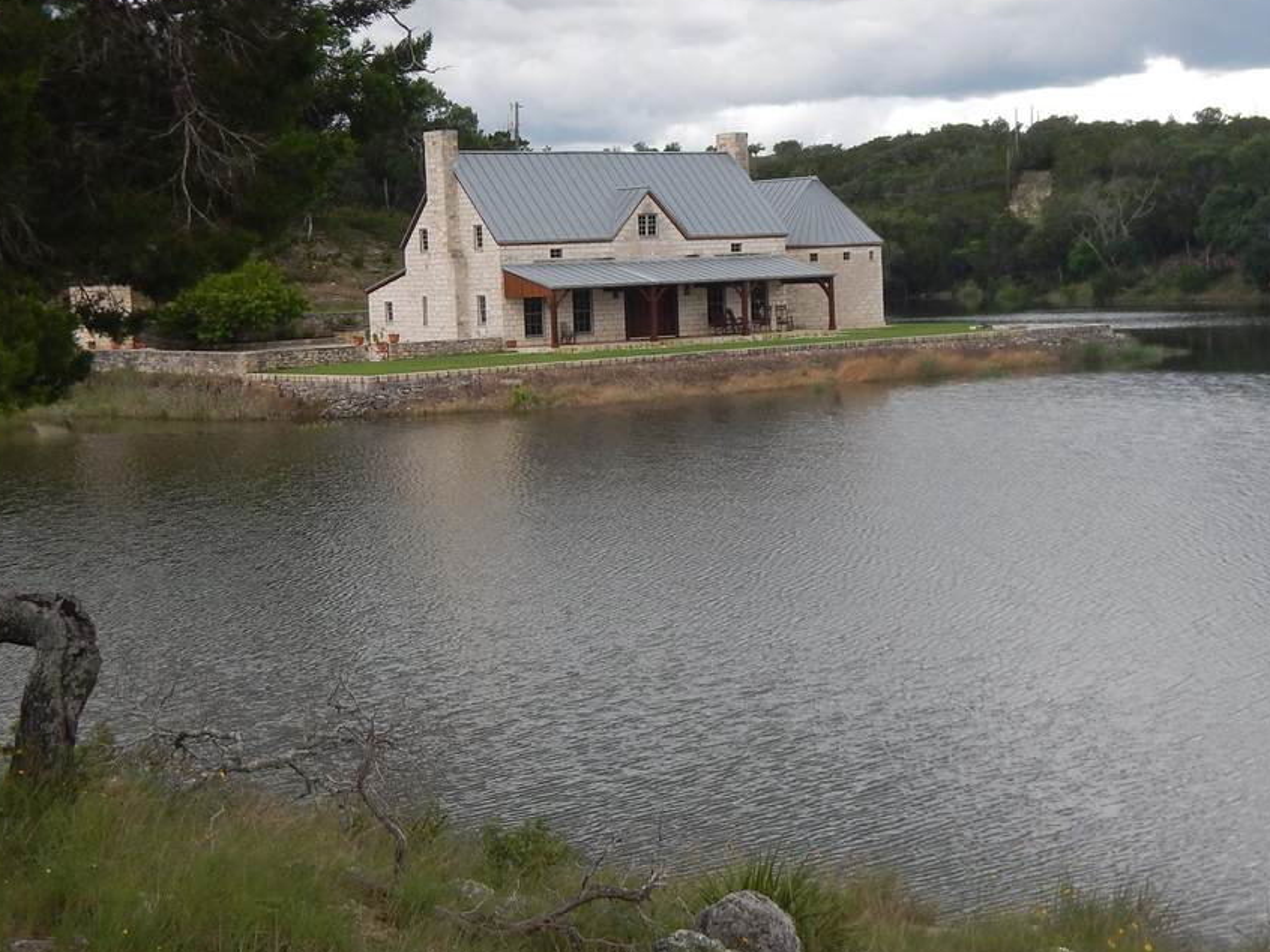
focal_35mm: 59
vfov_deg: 24.8
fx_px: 2165
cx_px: 627
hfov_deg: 32.7
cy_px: 409
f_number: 4
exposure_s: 1/400
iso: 125
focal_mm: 7
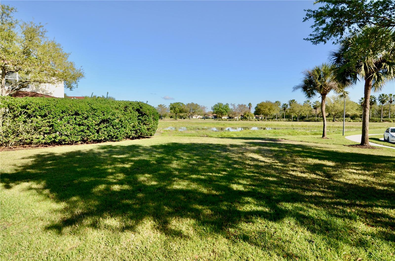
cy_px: 130
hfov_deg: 90.1
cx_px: 198
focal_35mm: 18
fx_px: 197
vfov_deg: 67.1
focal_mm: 12
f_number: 9
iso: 100
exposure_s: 1/200
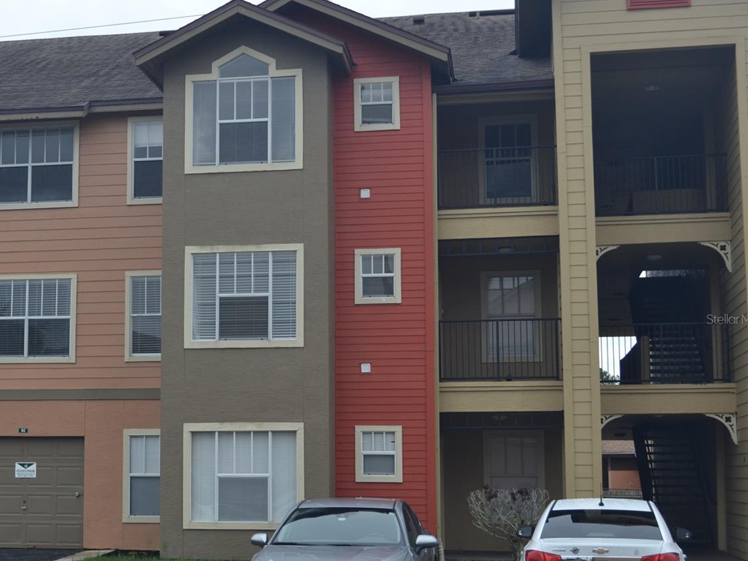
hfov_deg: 30.9
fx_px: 1340
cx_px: 230
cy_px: 319
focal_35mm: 62
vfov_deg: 23.6
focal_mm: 30
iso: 160
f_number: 5.6
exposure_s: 1/125
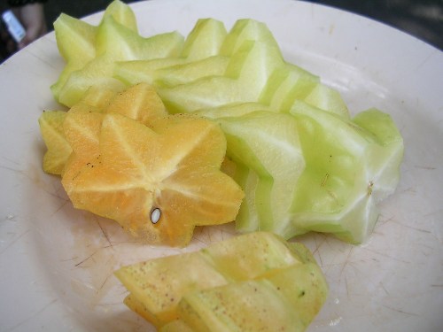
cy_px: 166
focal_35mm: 38
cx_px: 222
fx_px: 486
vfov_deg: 37.7
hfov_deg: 49.0
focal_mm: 5.8
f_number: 2.8
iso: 50
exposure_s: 1/328
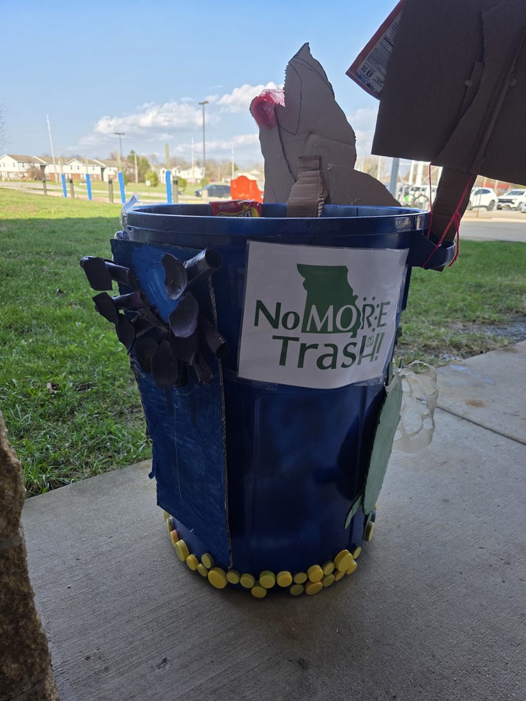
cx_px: 263
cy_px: 350
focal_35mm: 23
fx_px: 466
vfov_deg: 73.9
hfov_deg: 58.9
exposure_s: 1/2186
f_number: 1.7
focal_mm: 6.3
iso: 80
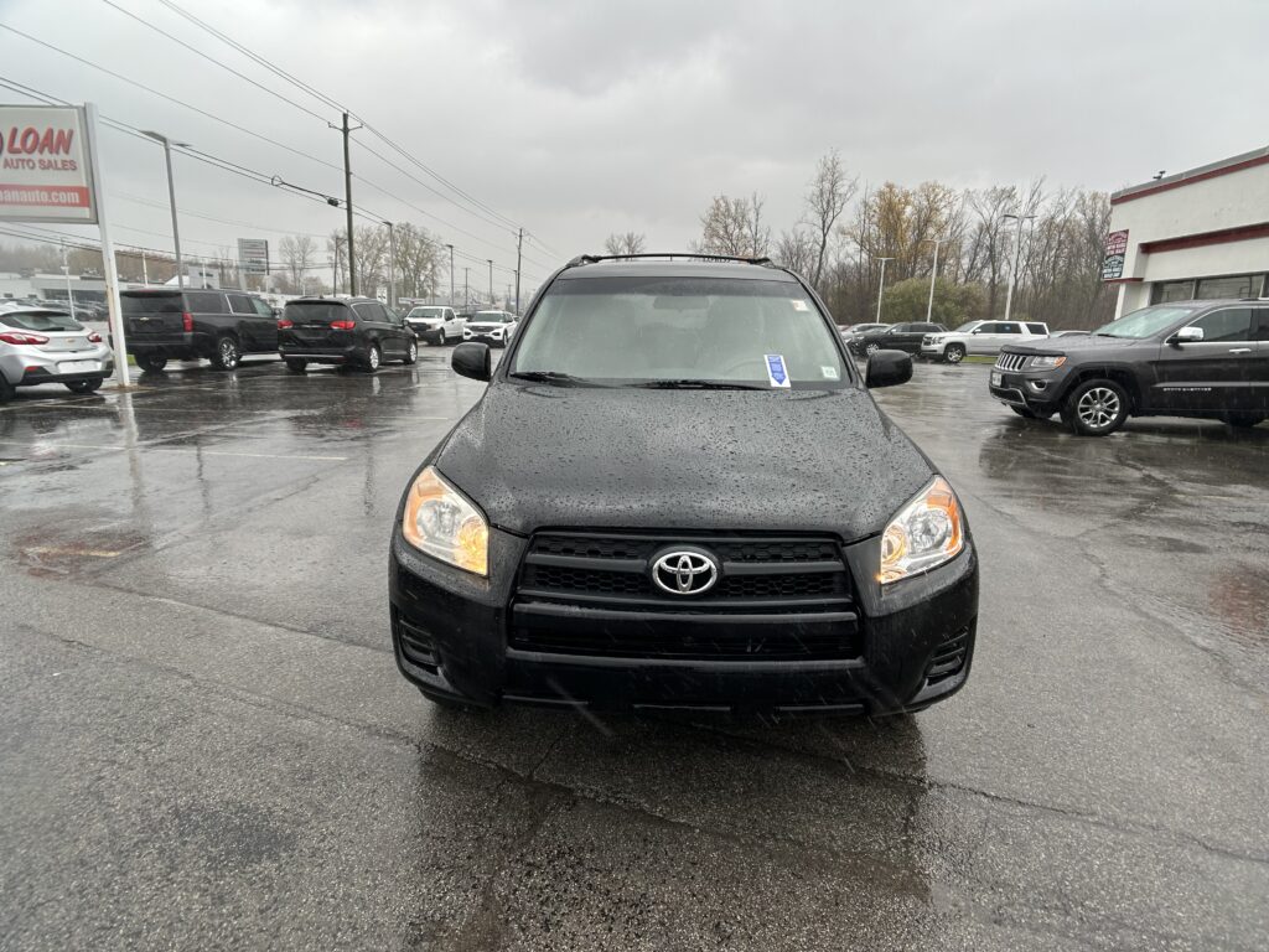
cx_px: 634
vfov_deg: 53.1
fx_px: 953
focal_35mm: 26
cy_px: 476
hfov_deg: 67.3
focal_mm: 5.7
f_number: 1.5
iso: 40
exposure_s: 1/244
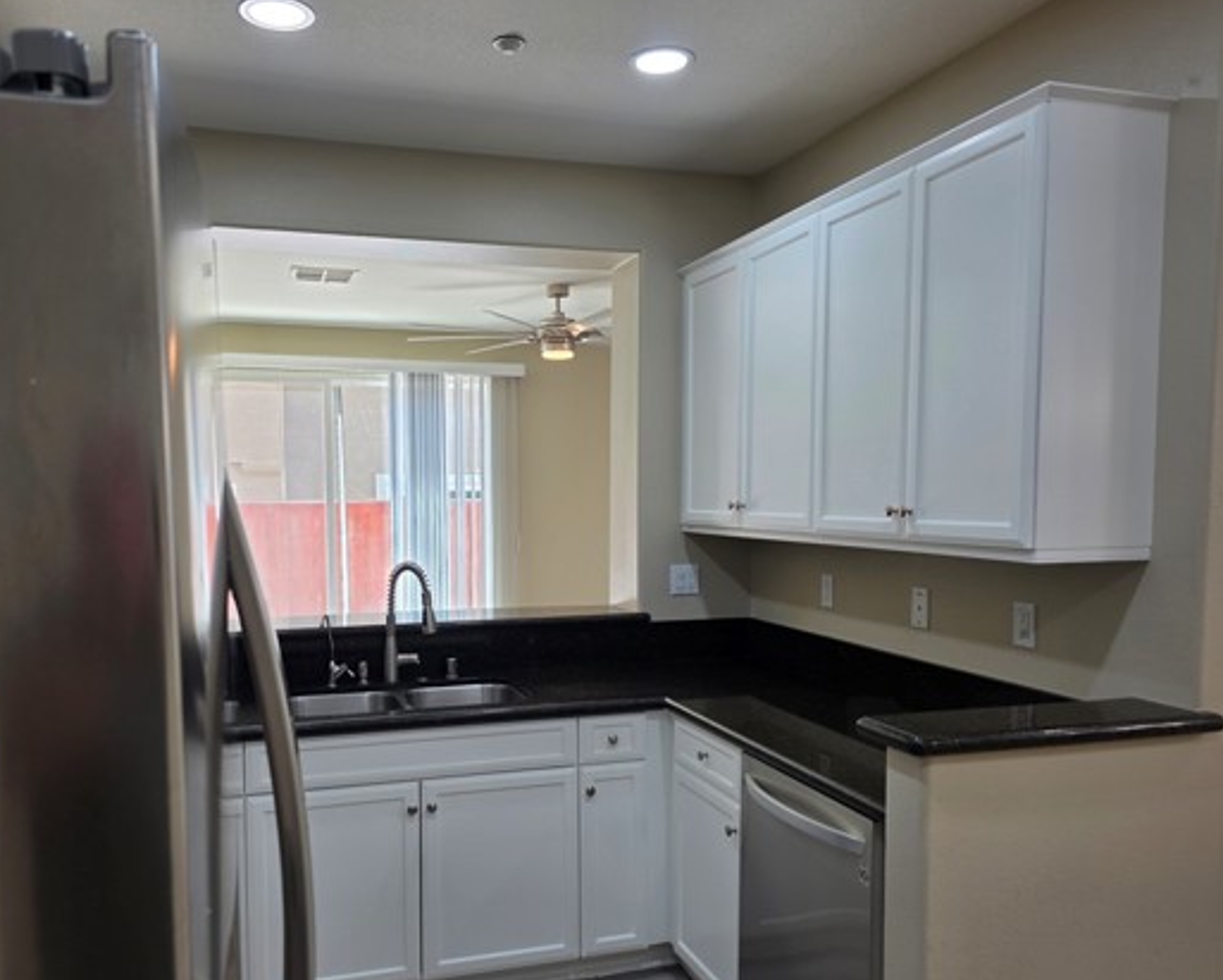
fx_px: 1014
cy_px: 544
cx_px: 541
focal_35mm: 28
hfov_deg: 62.0
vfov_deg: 51.5
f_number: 1.7
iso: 50
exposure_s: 1/120
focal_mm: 6.3
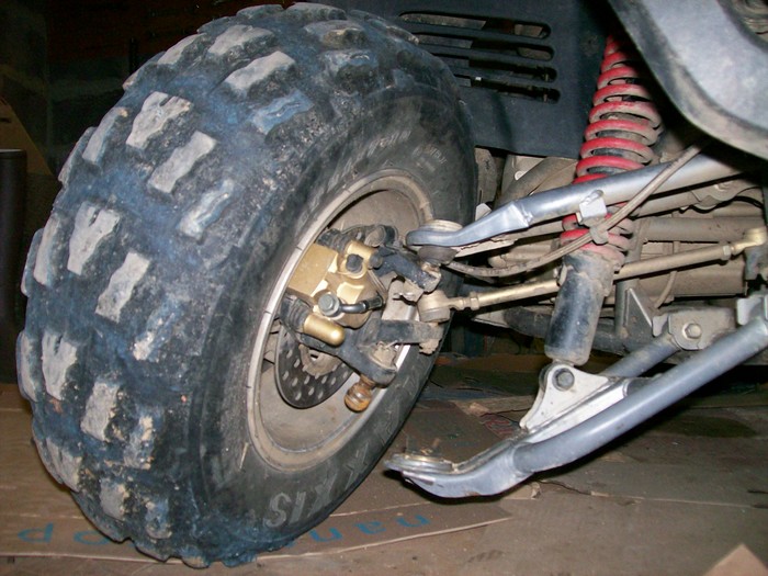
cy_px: 288
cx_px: 384
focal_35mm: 36
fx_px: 799
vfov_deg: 39.7
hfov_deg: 51.4
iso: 140
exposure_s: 1/64
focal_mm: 6
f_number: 2.7
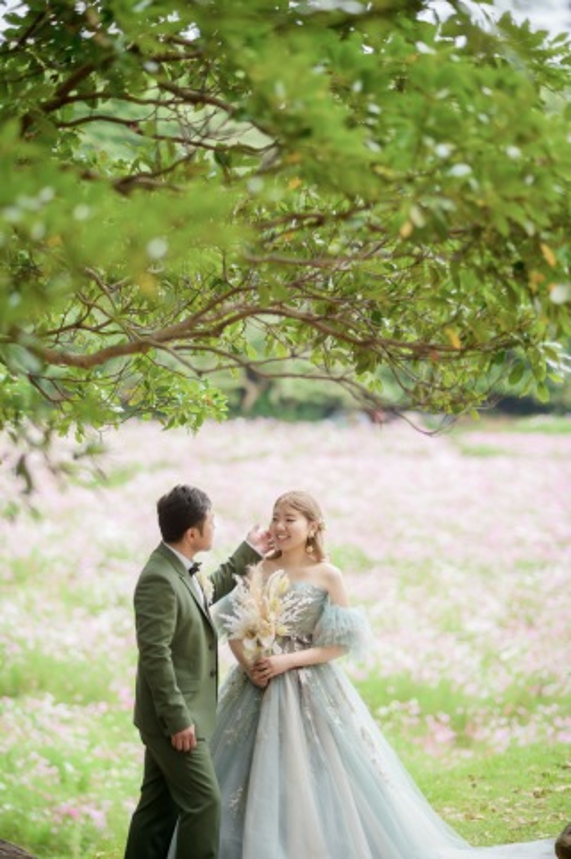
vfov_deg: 23.9
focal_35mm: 85
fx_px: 2025
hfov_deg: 16.0
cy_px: 430
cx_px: 286
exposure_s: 1/250
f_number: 2
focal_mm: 85
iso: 100
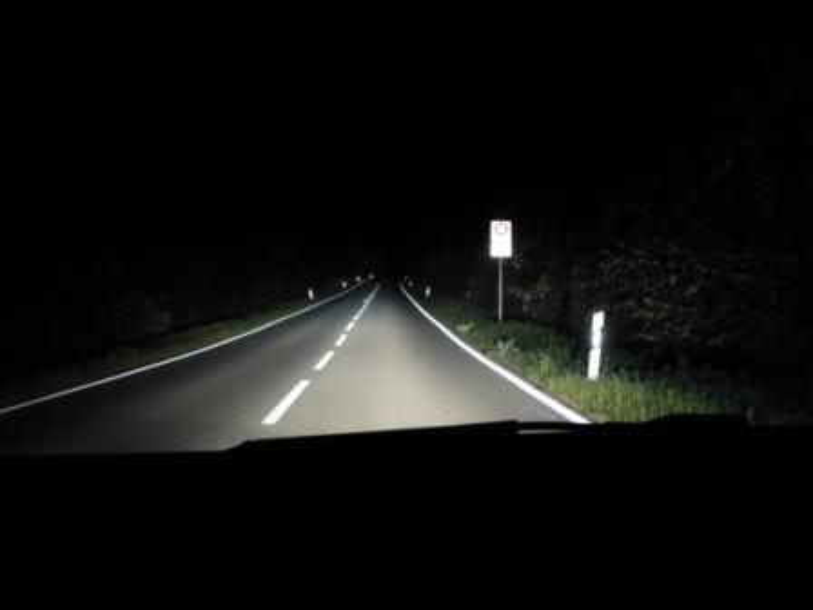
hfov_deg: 52.6
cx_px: 406
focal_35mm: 35
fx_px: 822
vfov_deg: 40.7
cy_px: 305
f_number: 3.7
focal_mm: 6.1
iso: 1600
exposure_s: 1/4
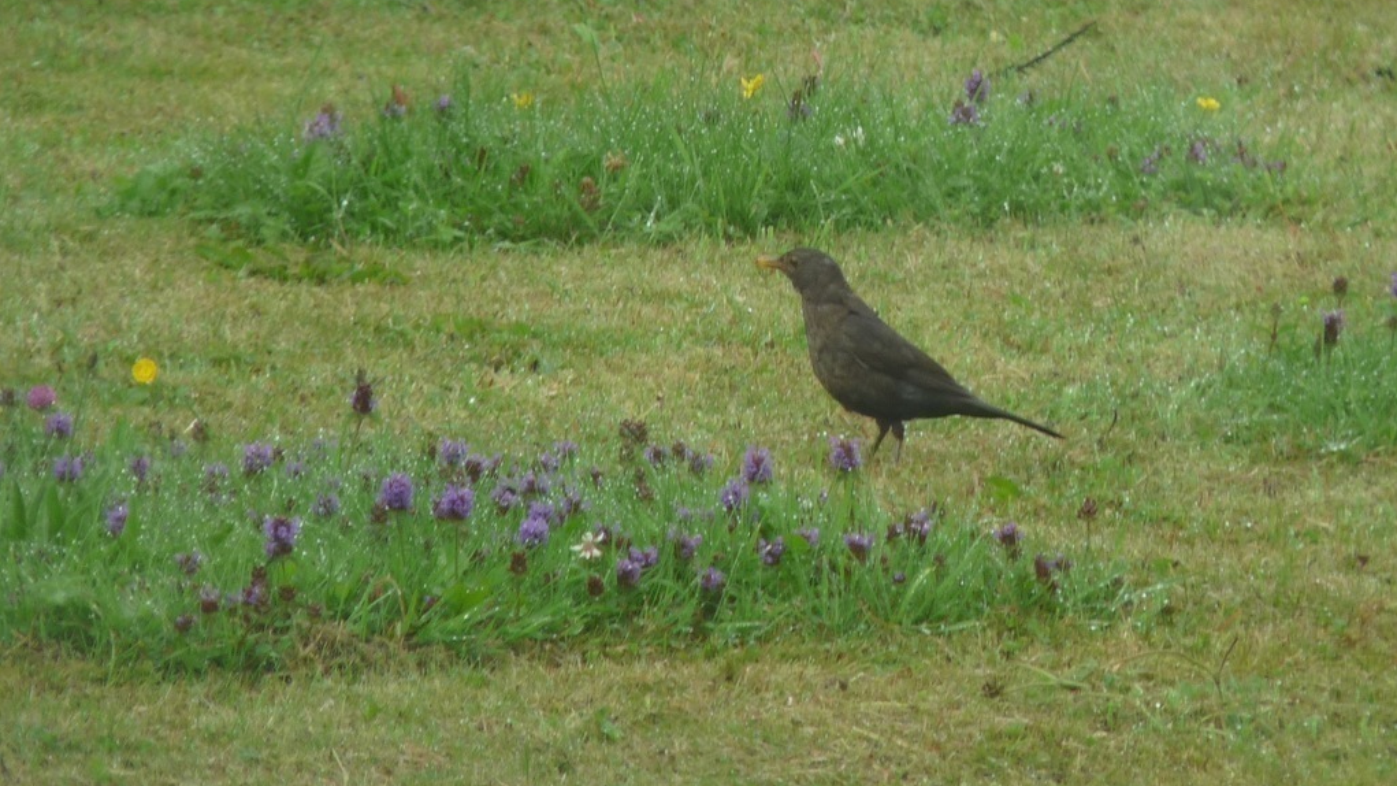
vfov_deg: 1.6
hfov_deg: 2.9
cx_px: 699
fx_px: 28001
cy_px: 374
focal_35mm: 756
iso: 100
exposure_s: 1/160
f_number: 4.4
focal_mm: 86.4
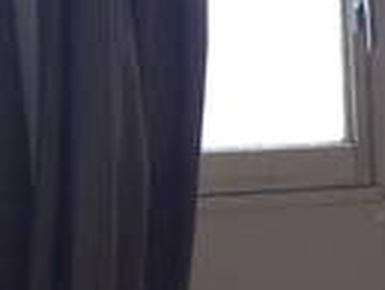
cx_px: 1036
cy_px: 281
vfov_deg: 6.9
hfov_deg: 8.2
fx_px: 2382
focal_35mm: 214
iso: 50
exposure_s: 1/40
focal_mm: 4.28
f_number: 2.4
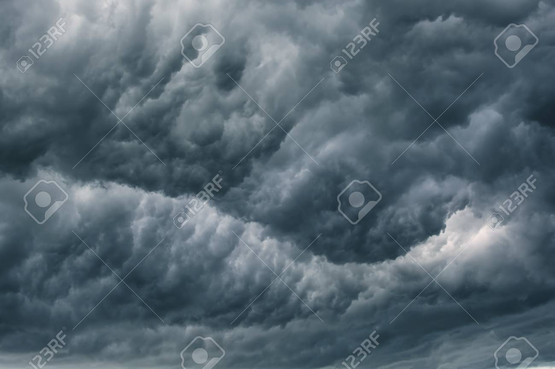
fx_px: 809
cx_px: 278
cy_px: 184
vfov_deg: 25.7
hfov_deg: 37.9
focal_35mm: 52
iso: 100
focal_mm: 35
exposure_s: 1/200
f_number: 5.6
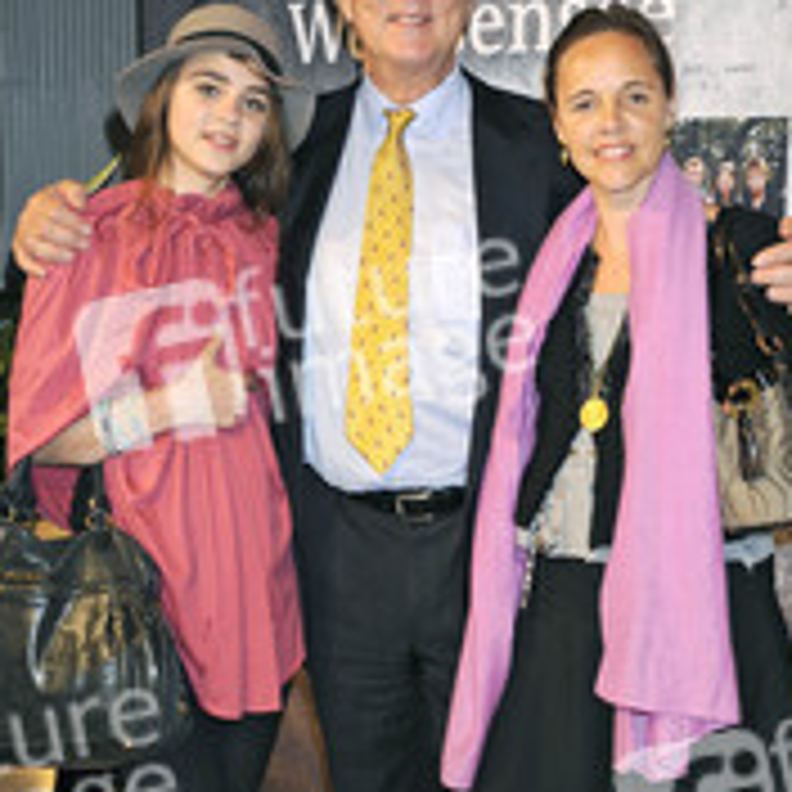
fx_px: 1993
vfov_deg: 22.3
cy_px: 572
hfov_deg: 22.5
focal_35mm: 77
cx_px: 436
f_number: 5.6
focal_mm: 40
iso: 640
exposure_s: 1/160
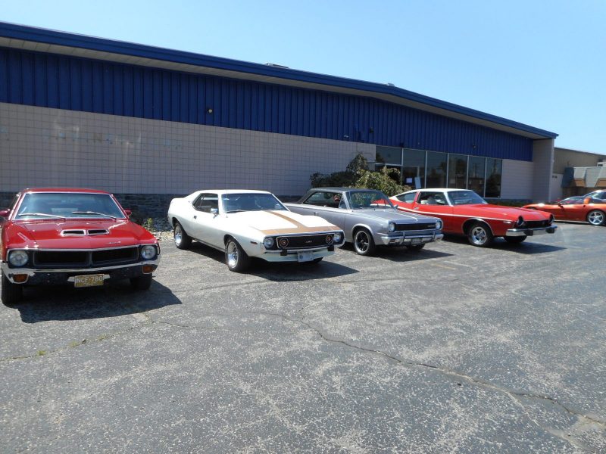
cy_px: 227
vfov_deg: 54.9
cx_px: 303
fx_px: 438
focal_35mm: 25
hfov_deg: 69.4
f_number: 3.7
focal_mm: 4.5
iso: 80
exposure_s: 1/500
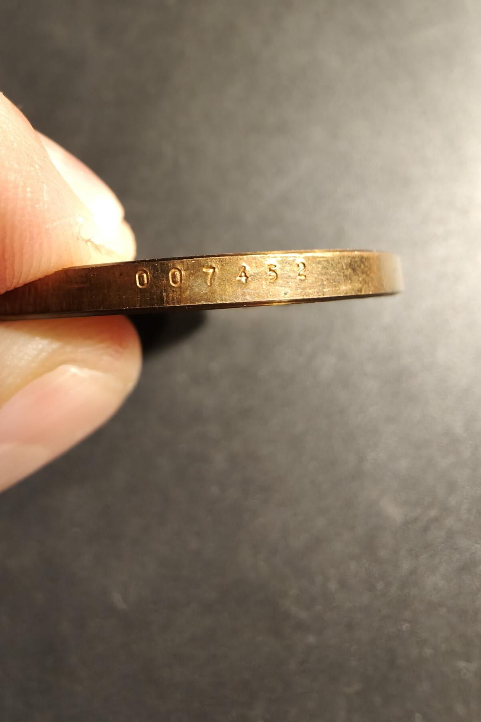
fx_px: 481
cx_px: 213
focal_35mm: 24
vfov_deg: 73.7
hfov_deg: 53.0
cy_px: 361
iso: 200
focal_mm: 2.32
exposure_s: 1/81
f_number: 2
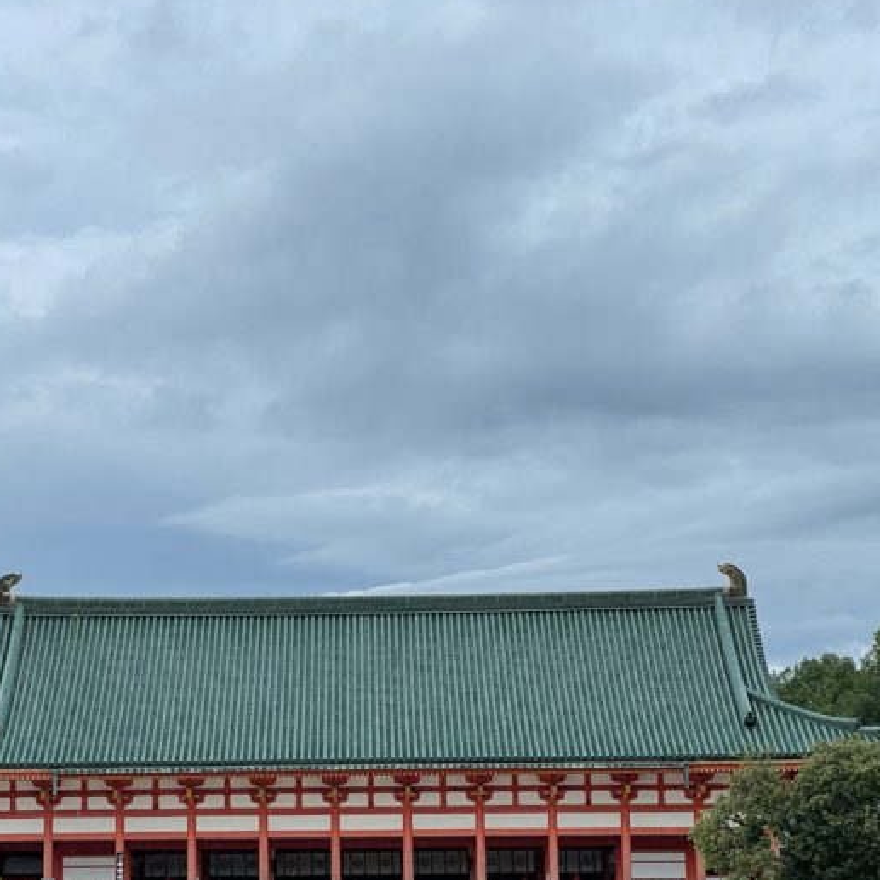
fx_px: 2617
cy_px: 497
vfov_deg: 19.1
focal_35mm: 91
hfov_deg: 19.0
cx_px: 281
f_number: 2
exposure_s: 1/705
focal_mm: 6
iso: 25
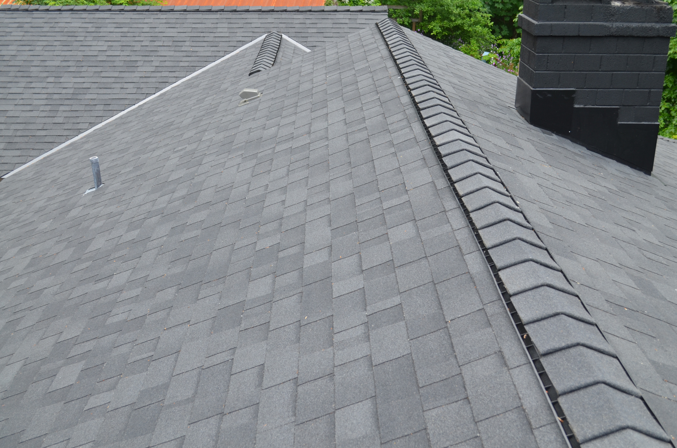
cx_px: 338
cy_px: 224
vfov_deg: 31.8
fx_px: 788
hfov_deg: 46.5
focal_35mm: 42
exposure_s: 1/125
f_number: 5.6
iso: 200
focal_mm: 28
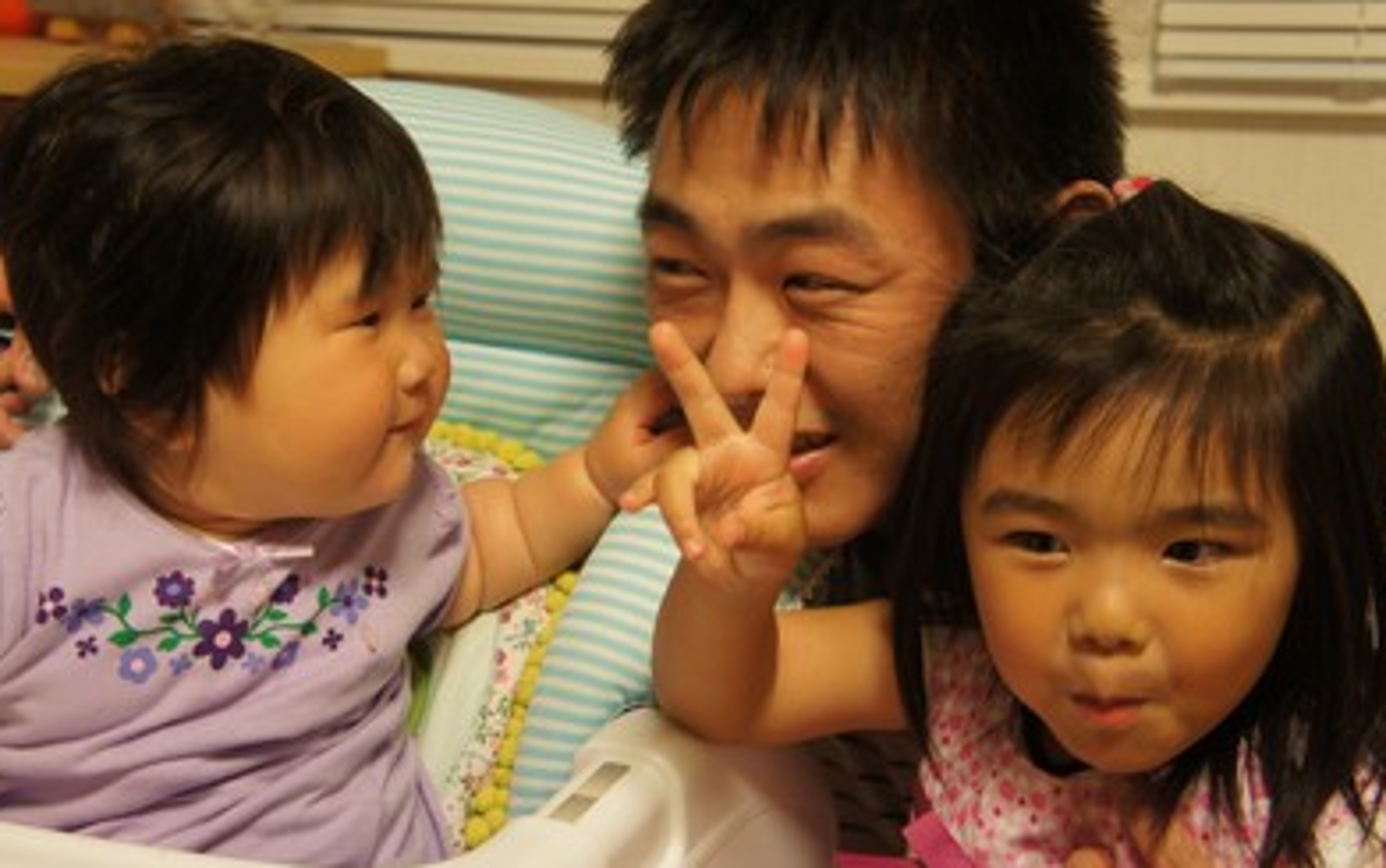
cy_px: 411
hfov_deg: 39.2
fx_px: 1947
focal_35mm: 52
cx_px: 688
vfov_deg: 25.1
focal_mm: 33
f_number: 4.5
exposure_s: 1/60
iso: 1000
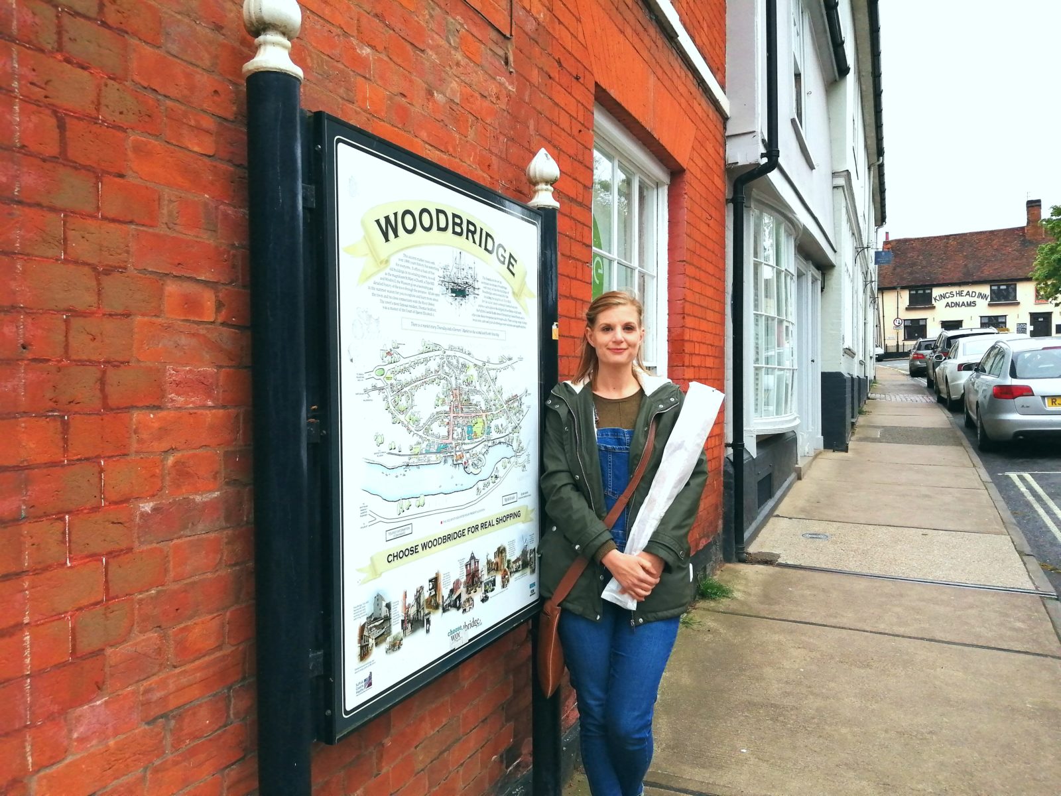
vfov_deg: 53.1
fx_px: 797
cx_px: 530
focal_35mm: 26
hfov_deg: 67.3
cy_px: 398
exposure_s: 1/730
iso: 50
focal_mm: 3.46
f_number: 1.8
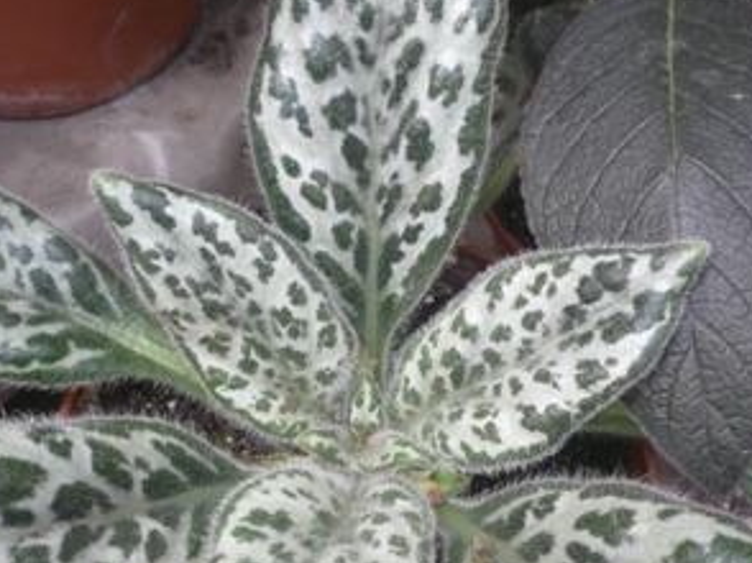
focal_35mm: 55
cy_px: 370
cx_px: 350
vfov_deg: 26.4
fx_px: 1194
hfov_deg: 34.9
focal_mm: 5.5
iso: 200
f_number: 2.8
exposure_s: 1/30
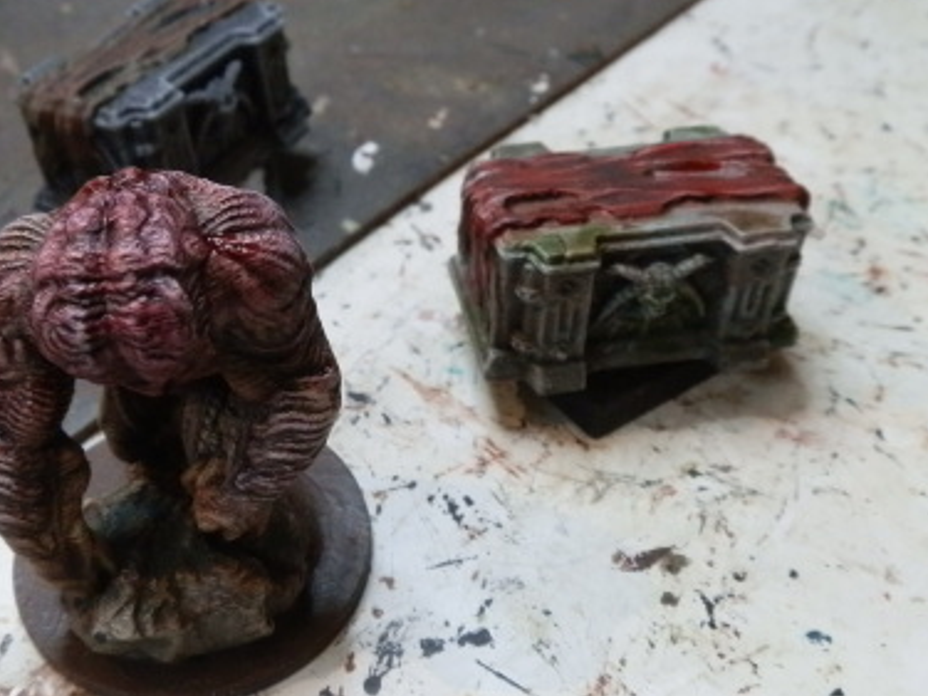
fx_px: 1072
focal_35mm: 40
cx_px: 364
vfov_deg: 35.9
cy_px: 302
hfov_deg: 46.5
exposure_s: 1/160
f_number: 3.1
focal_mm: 5
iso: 400
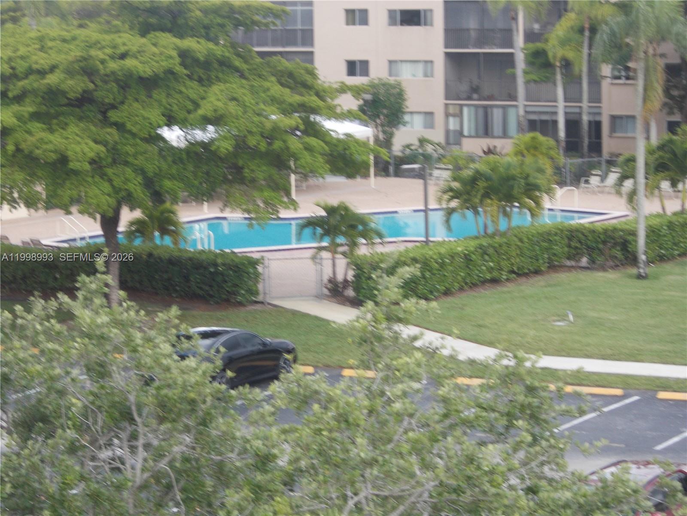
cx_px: 344
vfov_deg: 11.4
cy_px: 258
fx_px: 2580
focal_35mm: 130
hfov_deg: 15.2
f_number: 6.5
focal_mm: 23
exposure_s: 1/40
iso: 80
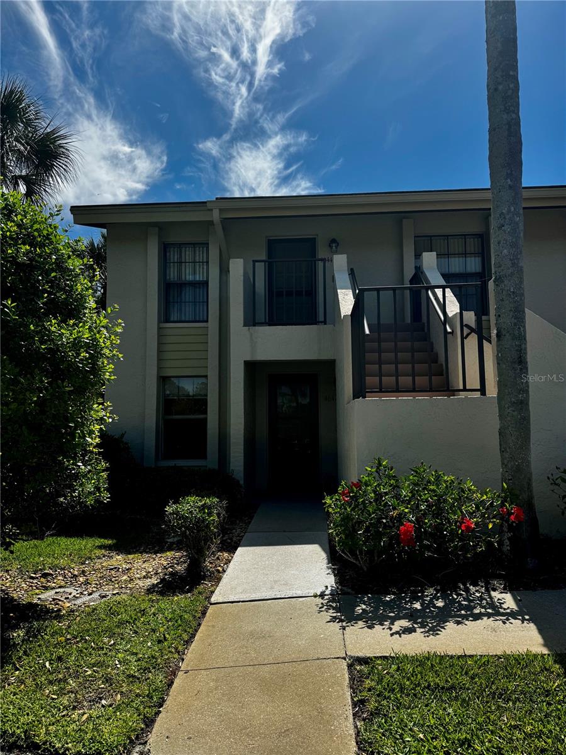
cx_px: 283
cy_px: 378
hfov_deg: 56.8
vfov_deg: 71.6
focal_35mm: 24
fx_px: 523
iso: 80
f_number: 1.78
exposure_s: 1/5814
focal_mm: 6.76
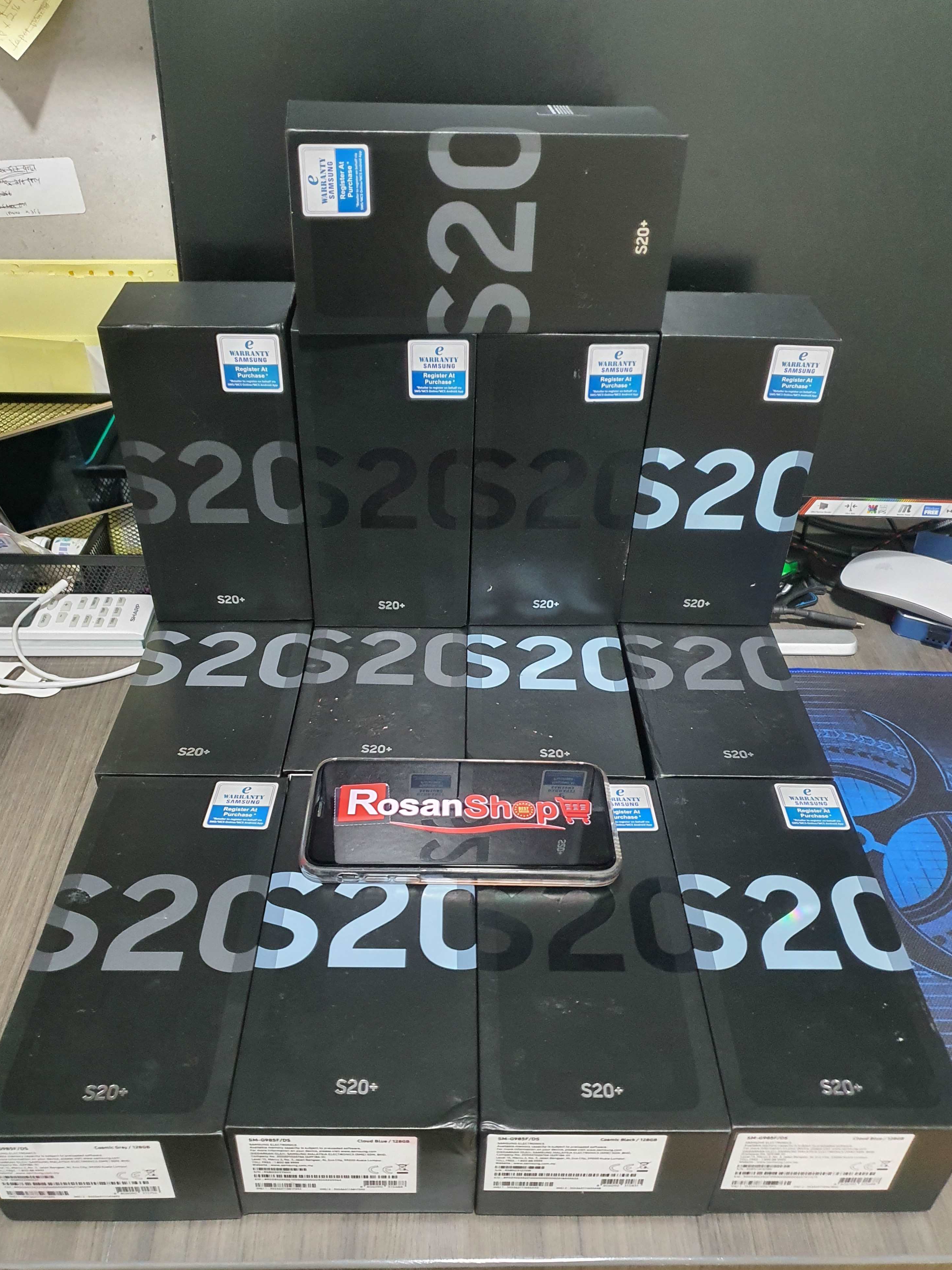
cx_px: 476
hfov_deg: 51.4
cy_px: 646
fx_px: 990
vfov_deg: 65.3
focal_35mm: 27
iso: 640
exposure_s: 1/50
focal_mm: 4.3
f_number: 1.5
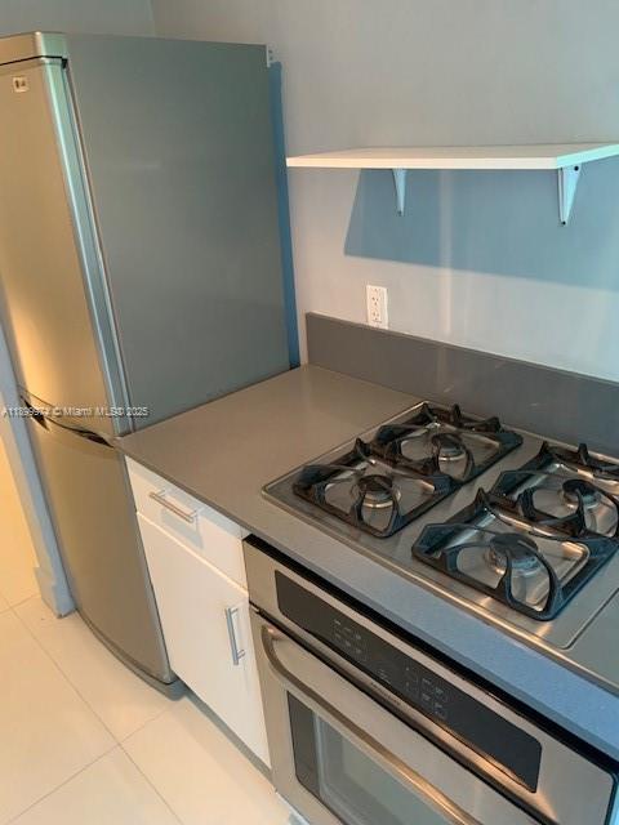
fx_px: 620
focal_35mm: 26
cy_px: 412
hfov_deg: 53.1
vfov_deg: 67.3
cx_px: 310
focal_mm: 4.25
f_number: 1.8
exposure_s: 1/60
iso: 320
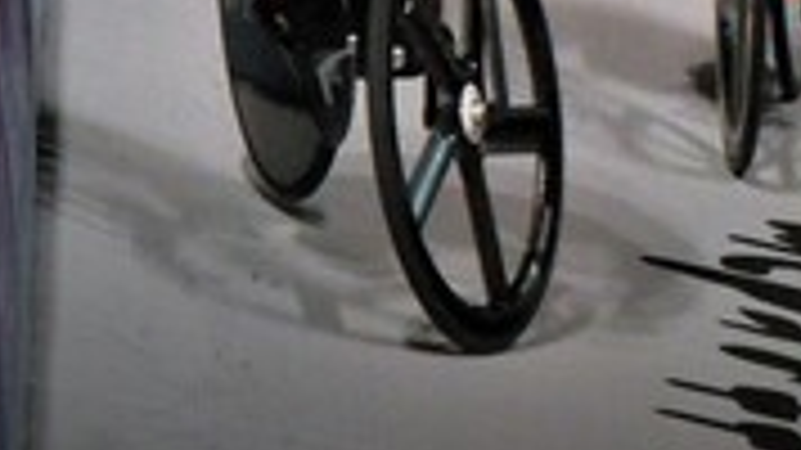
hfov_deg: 1.5
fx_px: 30703
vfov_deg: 0.8
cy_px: -250
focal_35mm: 1446
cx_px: 531
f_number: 5.6
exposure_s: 1/125
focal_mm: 92.3
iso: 1600
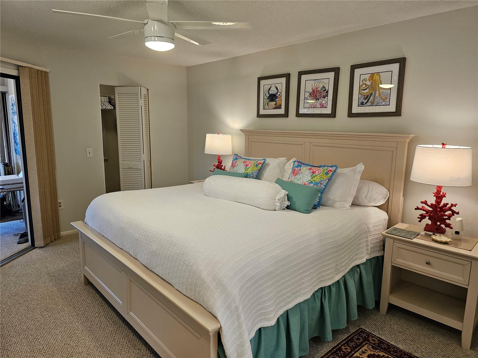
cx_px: 239
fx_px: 318
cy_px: 179
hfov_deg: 73.9
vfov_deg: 58.9
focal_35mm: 23
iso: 160
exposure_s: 1/120
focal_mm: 6.3
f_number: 1.7
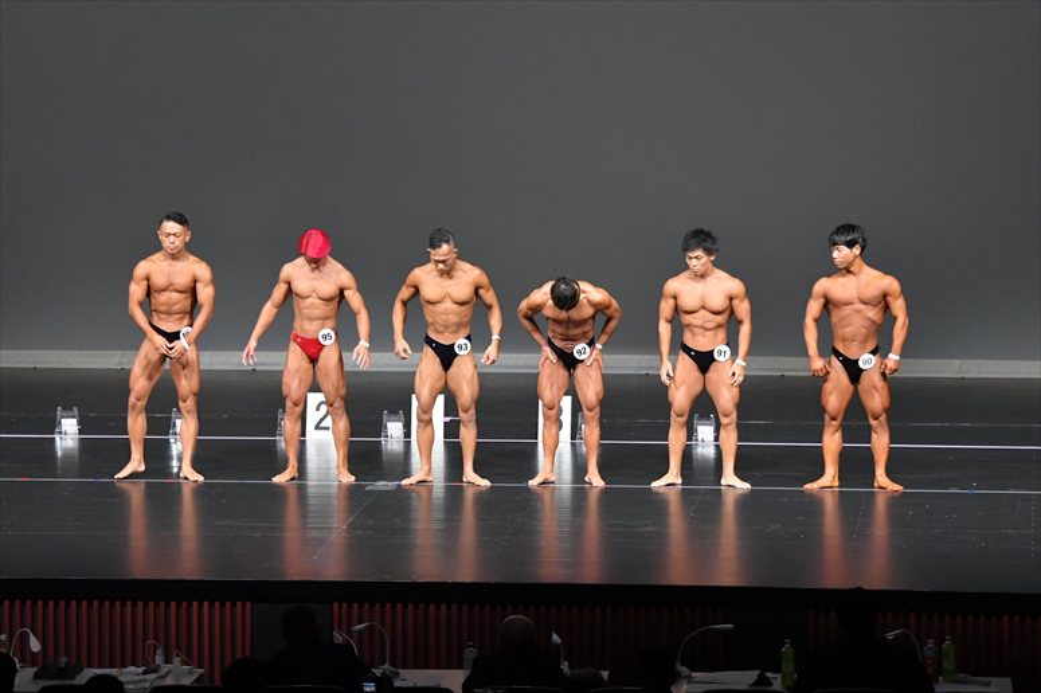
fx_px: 4538
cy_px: 346
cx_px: 520
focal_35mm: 157
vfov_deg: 8.7
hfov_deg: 13.1
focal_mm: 105
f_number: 5.6
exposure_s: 1/400
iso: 5000
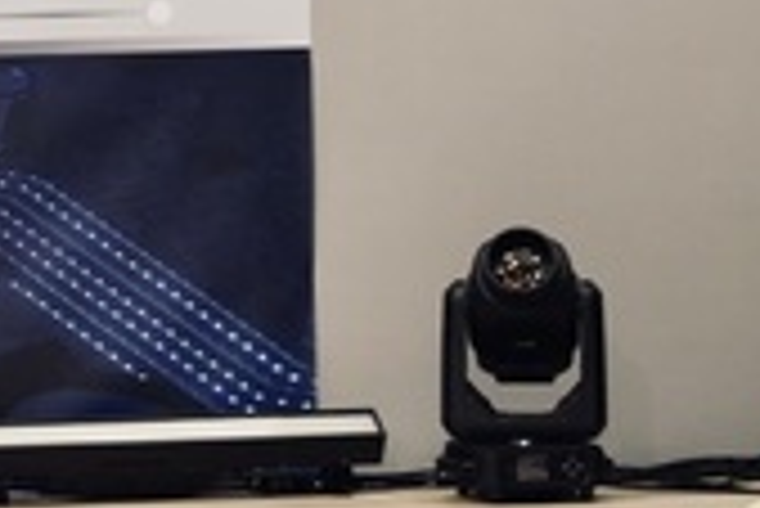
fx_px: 9170
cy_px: 4
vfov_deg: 3.2
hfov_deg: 4.7
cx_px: -643
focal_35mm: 434
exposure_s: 1/160
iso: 640
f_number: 2.8
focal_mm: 70
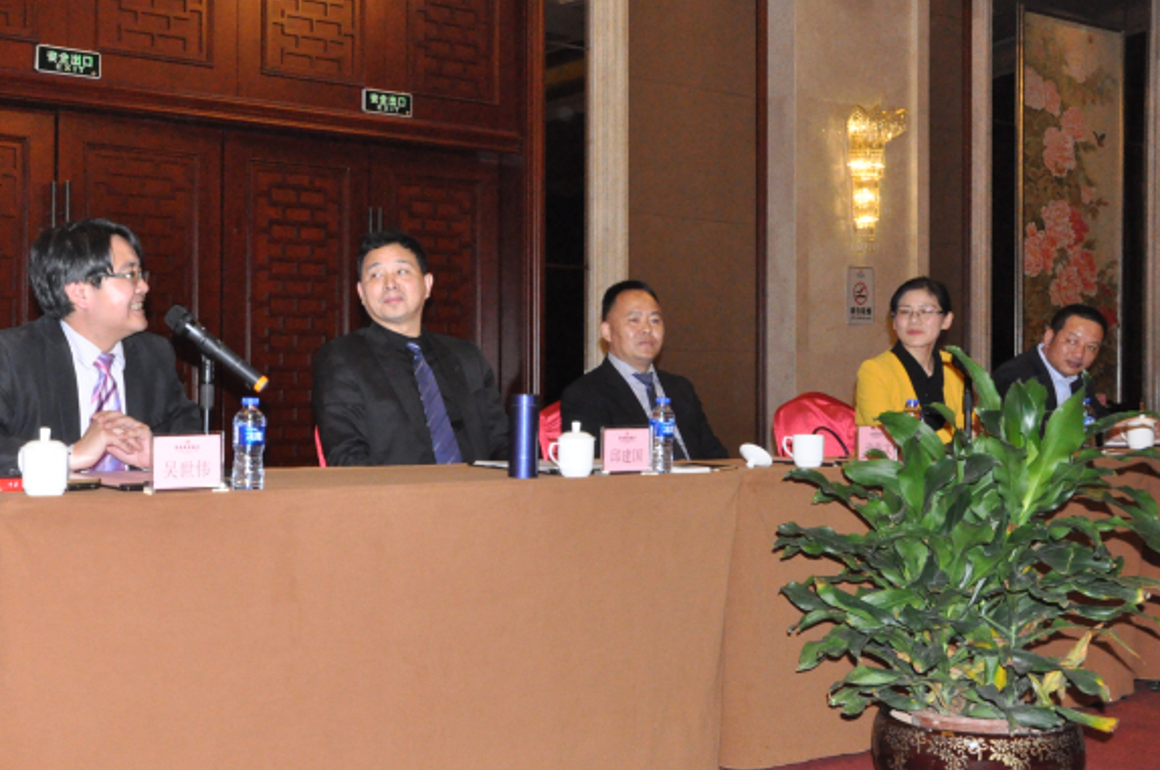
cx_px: 406
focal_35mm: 47
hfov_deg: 41.5
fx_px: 1512
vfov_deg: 28.6
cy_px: 378
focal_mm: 24
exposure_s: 1/80
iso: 3200
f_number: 13
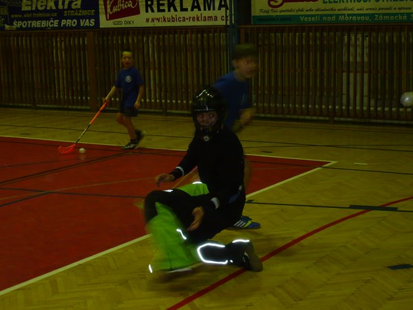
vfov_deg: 21.6
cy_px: 155
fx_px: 811
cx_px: 206
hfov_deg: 28.6
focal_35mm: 68
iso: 160
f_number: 3.4
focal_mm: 8.3
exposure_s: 1/30
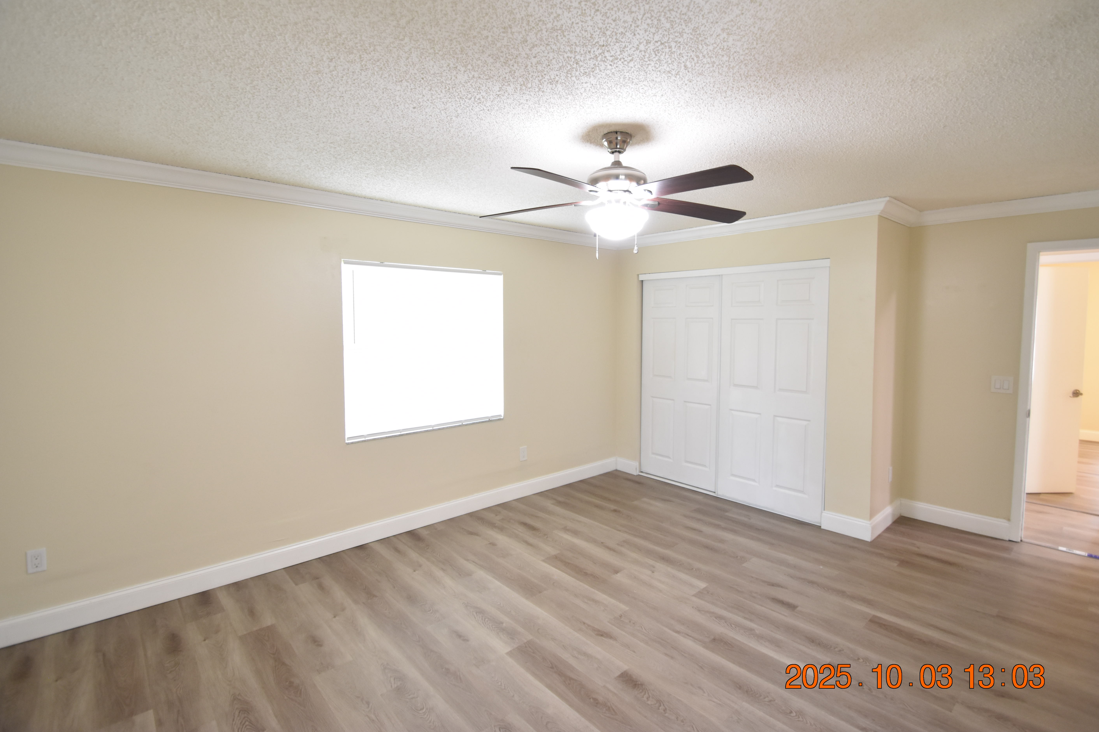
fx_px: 488
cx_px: 570
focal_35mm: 16
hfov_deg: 96.7
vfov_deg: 73.7
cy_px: 345
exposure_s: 1/20
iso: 800
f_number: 3.5
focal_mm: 10
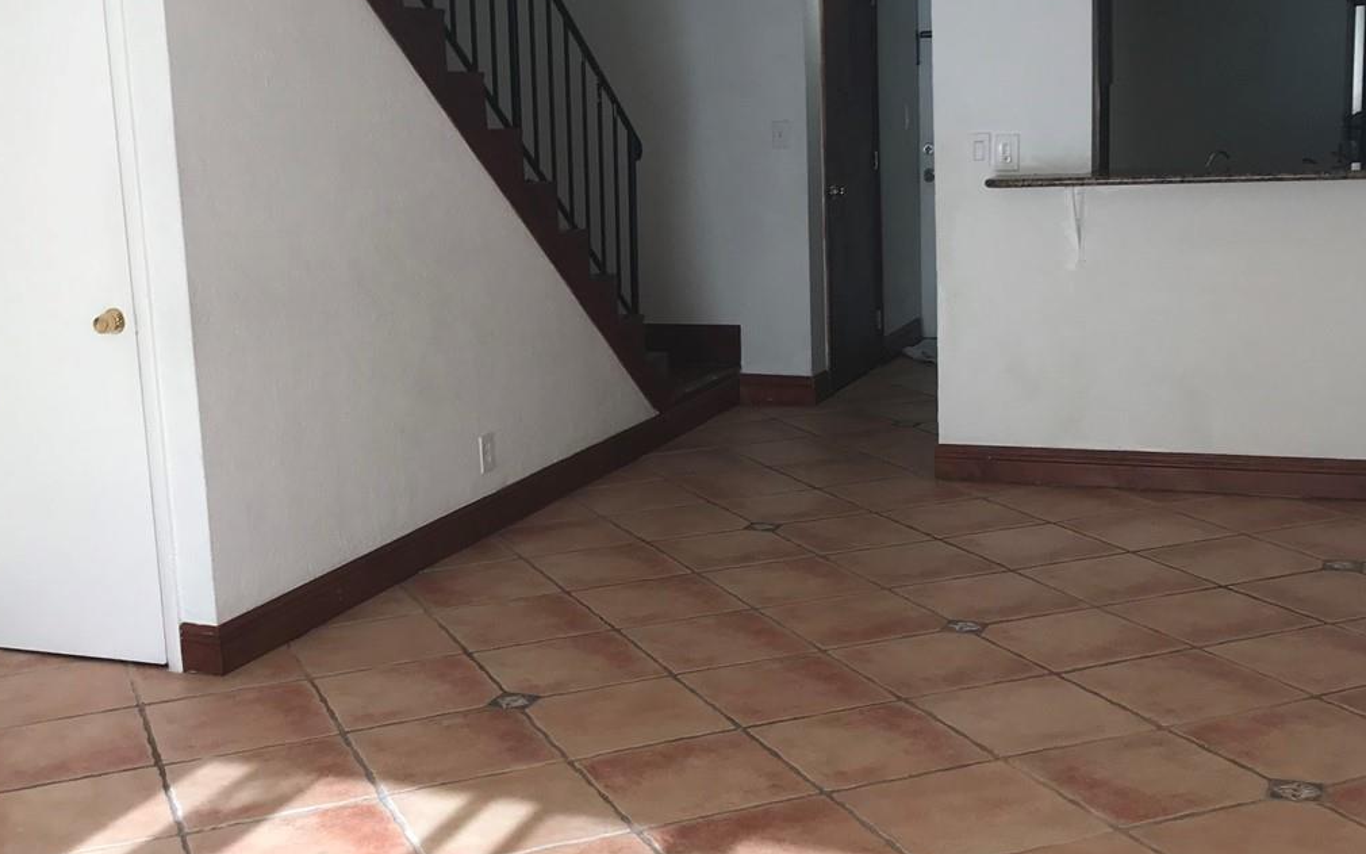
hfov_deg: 42.6
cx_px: 632
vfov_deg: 27.4
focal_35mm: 47
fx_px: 1750
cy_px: 401
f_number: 1.8
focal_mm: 3.99
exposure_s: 1/120
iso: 20
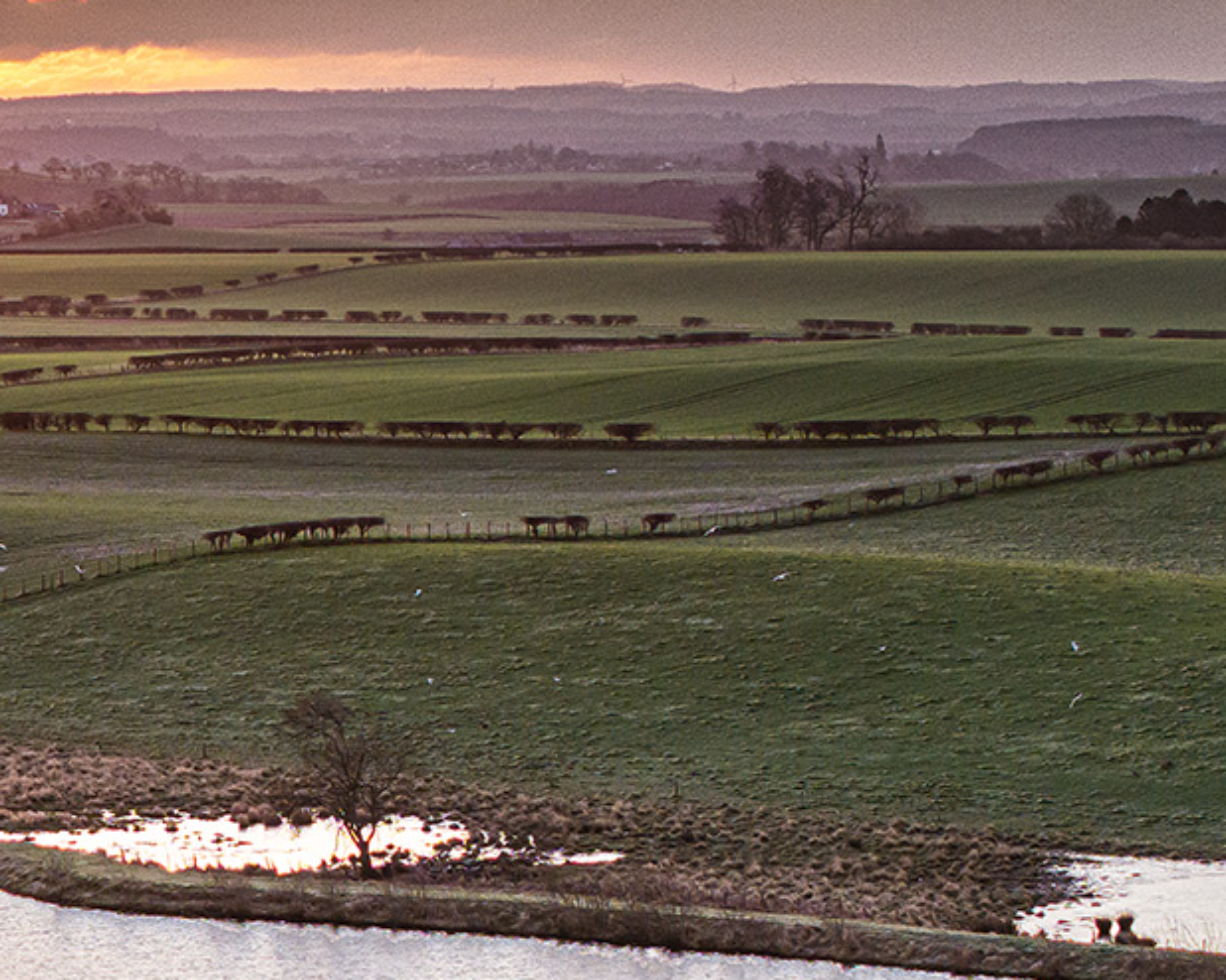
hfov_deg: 9.6
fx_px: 7218
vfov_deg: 7.8
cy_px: 667
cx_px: -161
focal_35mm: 199
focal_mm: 19.35
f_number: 2.8
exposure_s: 1/500
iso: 200
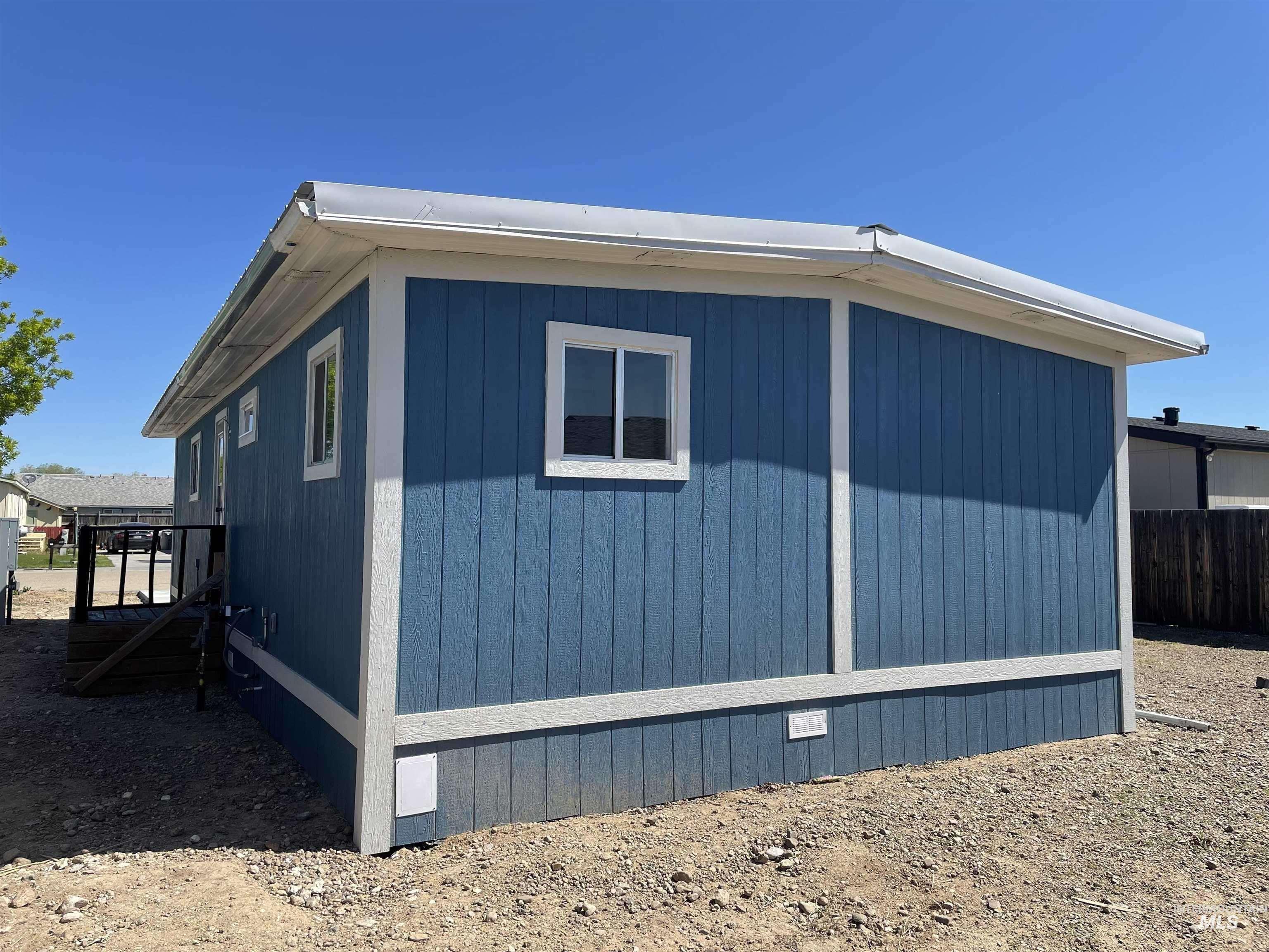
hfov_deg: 67.3
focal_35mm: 26
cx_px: 634
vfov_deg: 53.1
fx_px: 953
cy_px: 476
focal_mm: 4.2
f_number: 1.6
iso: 32
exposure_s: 1/2882
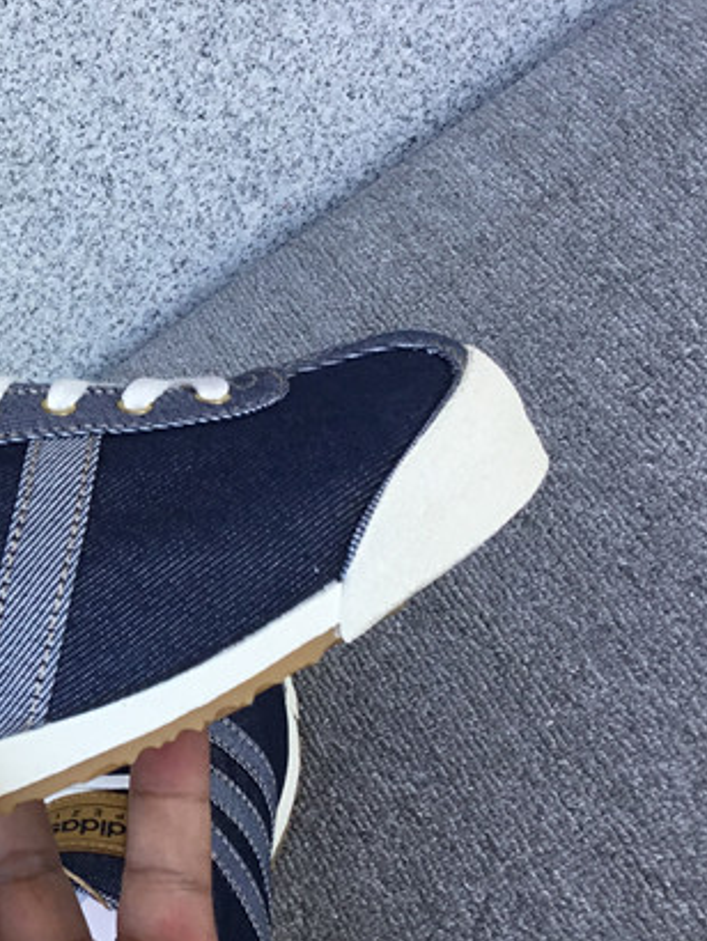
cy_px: 435
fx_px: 1850
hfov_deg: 20.2
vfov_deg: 28.5
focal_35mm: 68
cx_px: -145
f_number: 2.4
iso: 32
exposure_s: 1/100
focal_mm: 3.3
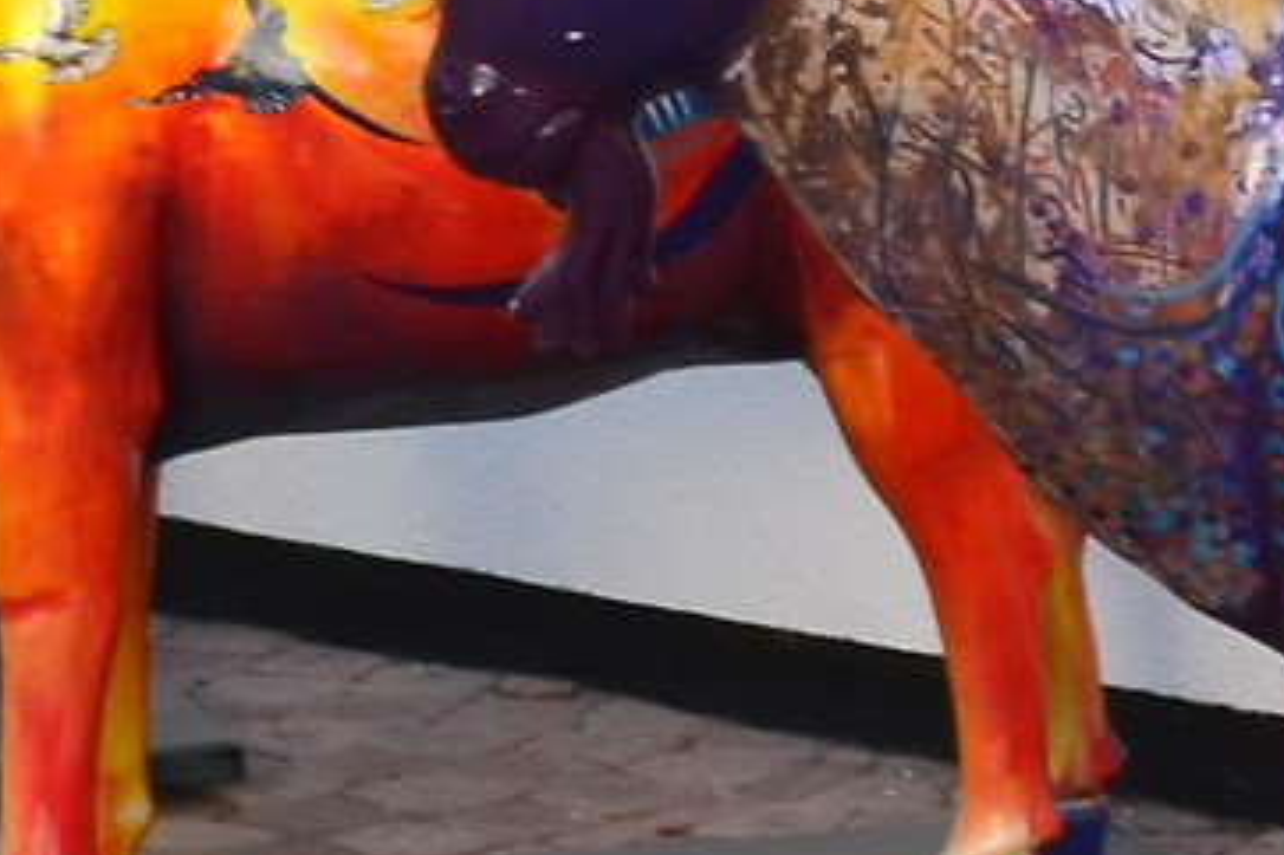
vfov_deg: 4.6
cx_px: 1734
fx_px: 10623
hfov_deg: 6.8
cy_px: 151
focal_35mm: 298
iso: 200
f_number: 6.3
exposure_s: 1/160
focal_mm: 30
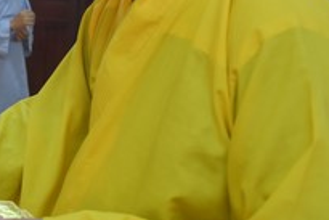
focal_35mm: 76
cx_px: -74
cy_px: 2
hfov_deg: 24.0
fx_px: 695
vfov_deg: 17.6
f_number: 4
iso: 1800
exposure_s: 1/60
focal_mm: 24
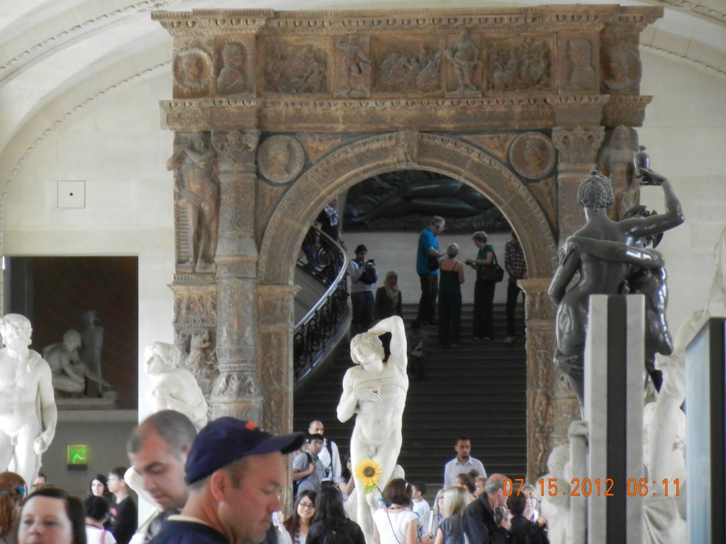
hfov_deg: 9.9
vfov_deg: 7.4
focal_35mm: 200
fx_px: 4195
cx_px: 363
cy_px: 272
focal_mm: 36
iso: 200
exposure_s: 1/7.7
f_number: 4.7
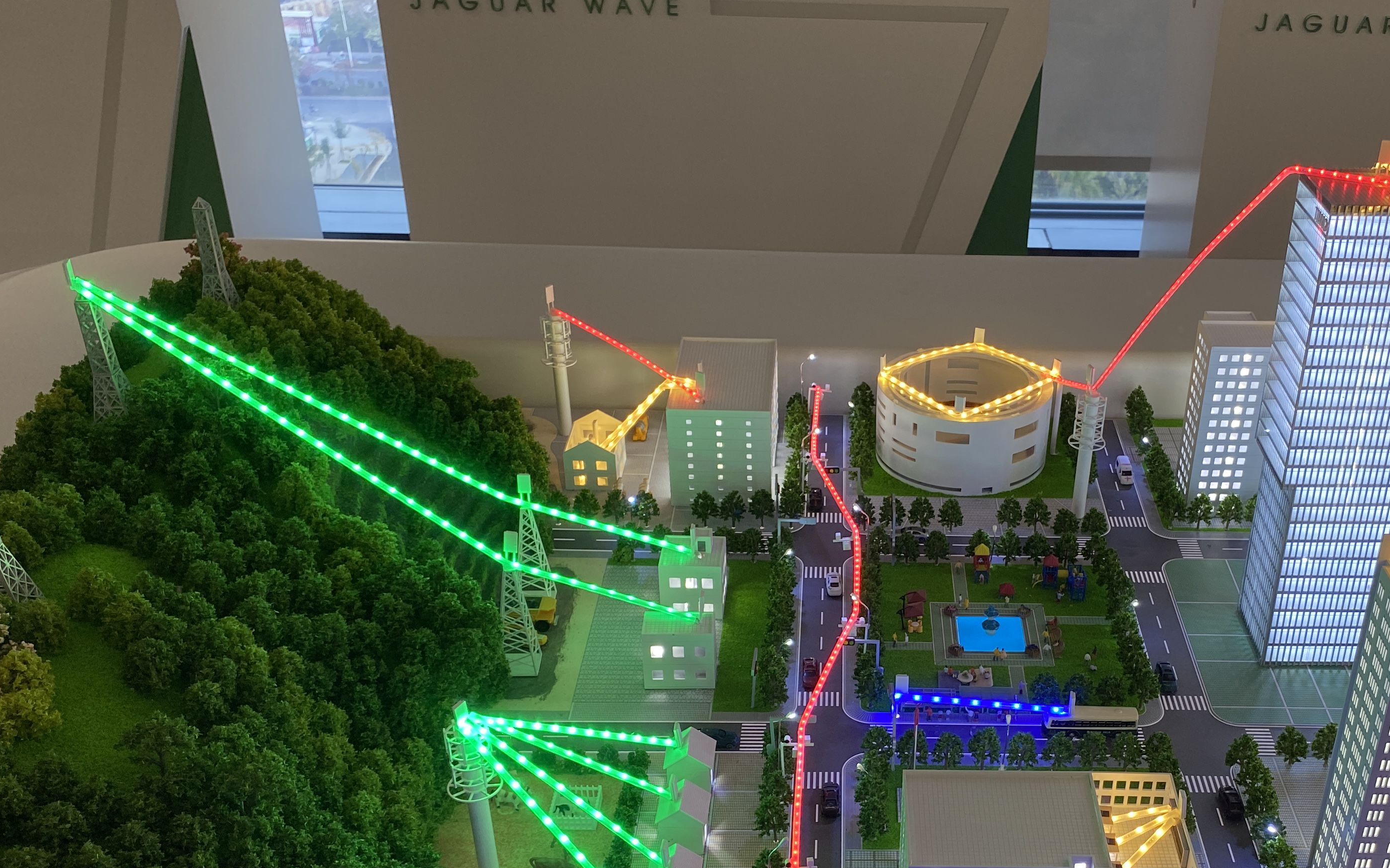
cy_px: 594
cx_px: 886
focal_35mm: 40
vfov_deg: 31.7
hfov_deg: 48.7
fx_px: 1515
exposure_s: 1/121
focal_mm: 4.25
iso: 64
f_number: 1.8
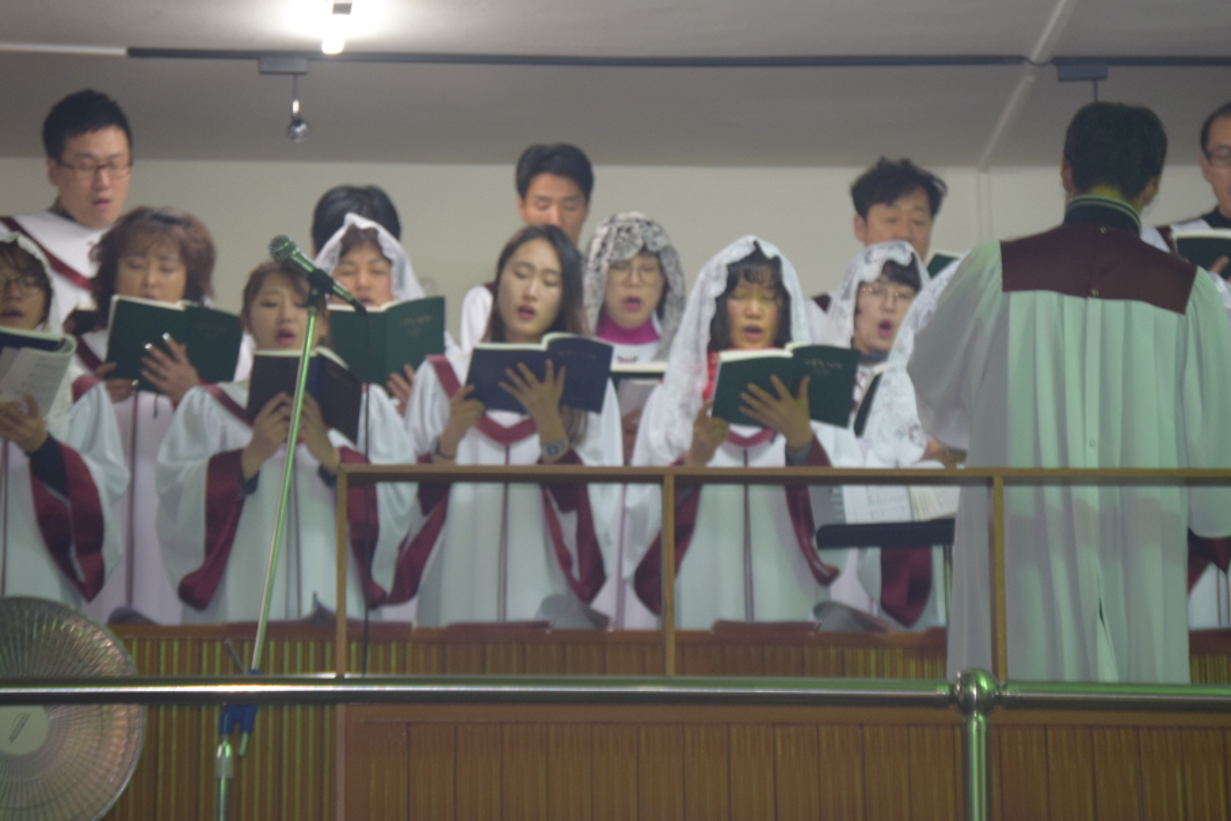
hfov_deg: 10.1
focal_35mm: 203
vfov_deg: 6.8
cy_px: 379
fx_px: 6943
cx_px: 628
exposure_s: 1/60
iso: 560
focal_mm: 120
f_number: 4.8
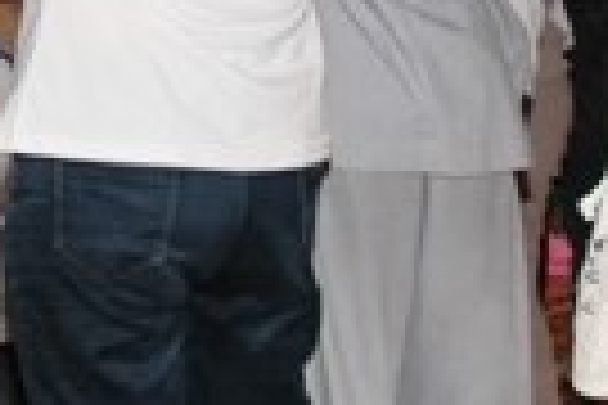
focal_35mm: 128
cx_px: -212
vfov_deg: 10.5
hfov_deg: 15.2
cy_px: -130
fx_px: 2162
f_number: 4
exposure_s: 1/60
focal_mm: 18
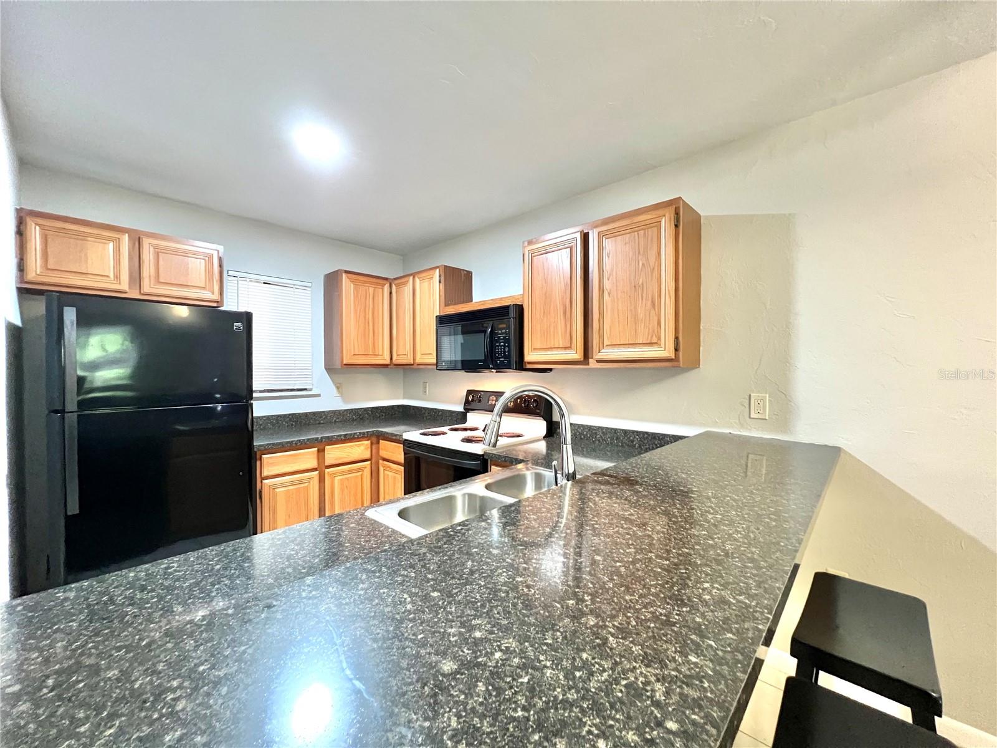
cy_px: 374
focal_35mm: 13
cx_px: 498
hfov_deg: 106.2
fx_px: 374
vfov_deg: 89.9
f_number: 1.8
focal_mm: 1.57
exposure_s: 1/40
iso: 800
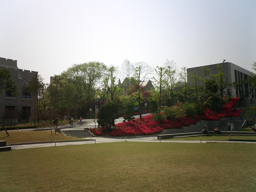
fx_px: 274
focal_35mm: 37
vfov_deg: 38.7
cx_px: 128
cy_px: 96
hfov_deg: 50.1
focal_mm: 5.6
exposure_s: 1/1600
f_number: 3.5
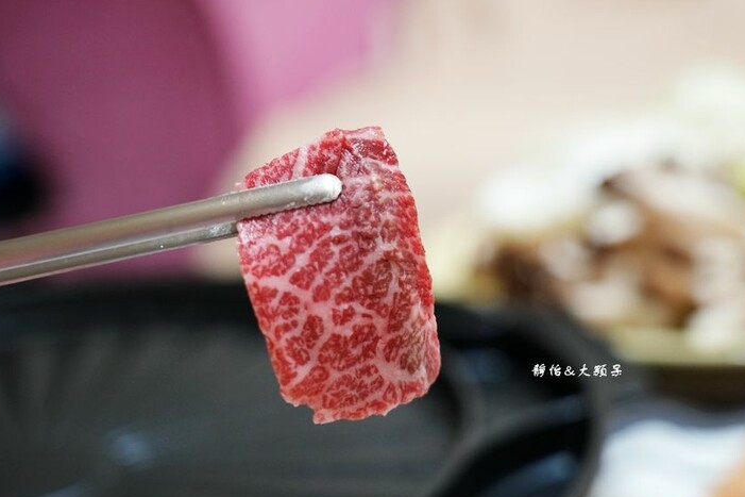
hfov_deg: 27.3
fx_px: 1531
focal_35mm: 74
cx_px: 384
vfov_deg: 18.4
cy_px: 250
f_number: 4
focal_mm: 61
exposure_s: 1/80
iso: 3200
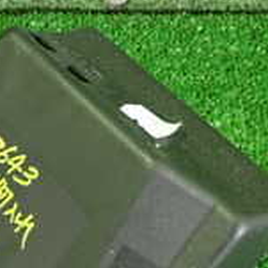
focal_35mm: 88
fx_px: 771
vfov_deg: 18.9
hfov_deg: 19.2
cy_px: 300
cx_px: 7
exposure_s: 1/30
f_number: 2
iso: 800
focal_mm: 4.5
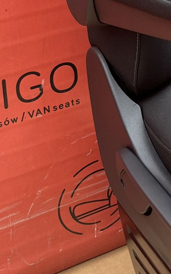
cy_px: -35
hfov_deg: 12.3
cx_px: 257
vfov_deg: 19.6
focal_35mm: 101
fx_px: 753
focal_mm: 5.1
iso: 64
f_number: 1.6
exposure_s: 1/122
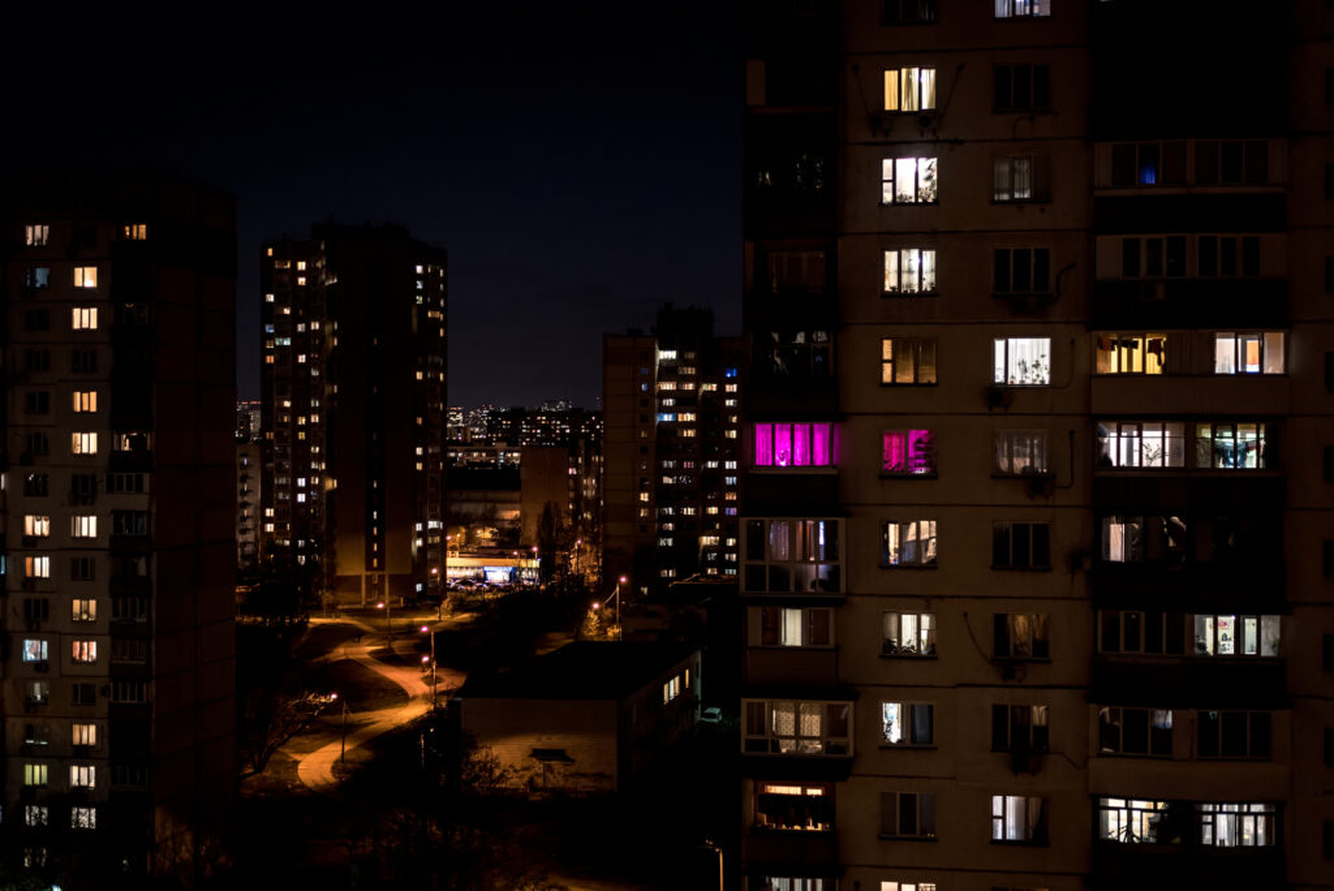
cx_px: 667
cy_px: 446
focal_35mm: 50
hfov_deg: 39.6
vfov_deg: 27.0
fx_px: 1854
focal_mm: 50
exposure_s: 1/20
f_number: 2.2
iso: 1600
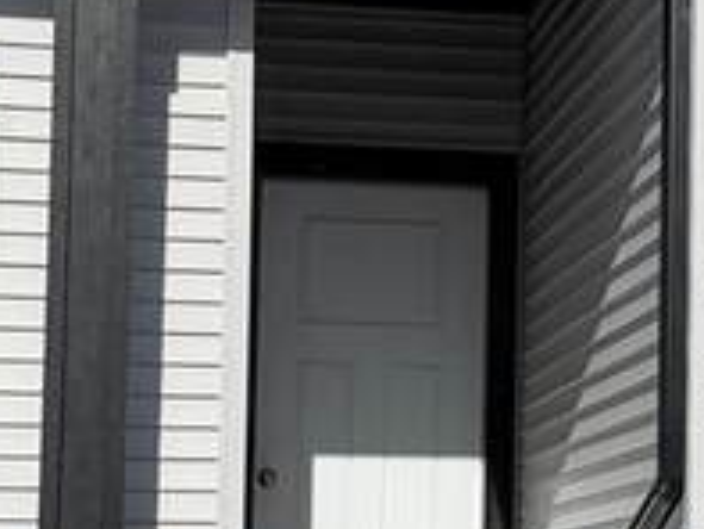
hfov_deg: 12.5
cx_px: 697
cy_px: 293
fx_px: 3175
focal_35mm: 156
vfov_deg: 9.5
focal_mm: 6.76
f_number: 1.78
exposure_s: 1/9091
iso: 80
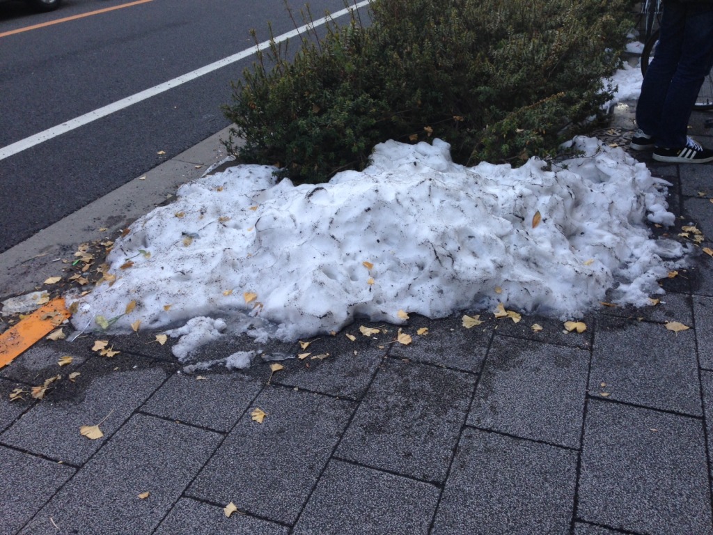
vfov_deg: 42.9
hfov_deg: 55.4
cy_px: 268
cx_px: 356
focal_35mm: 33
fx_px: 680
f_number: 2.4
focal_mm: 4.12
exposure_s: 1/161
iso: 50
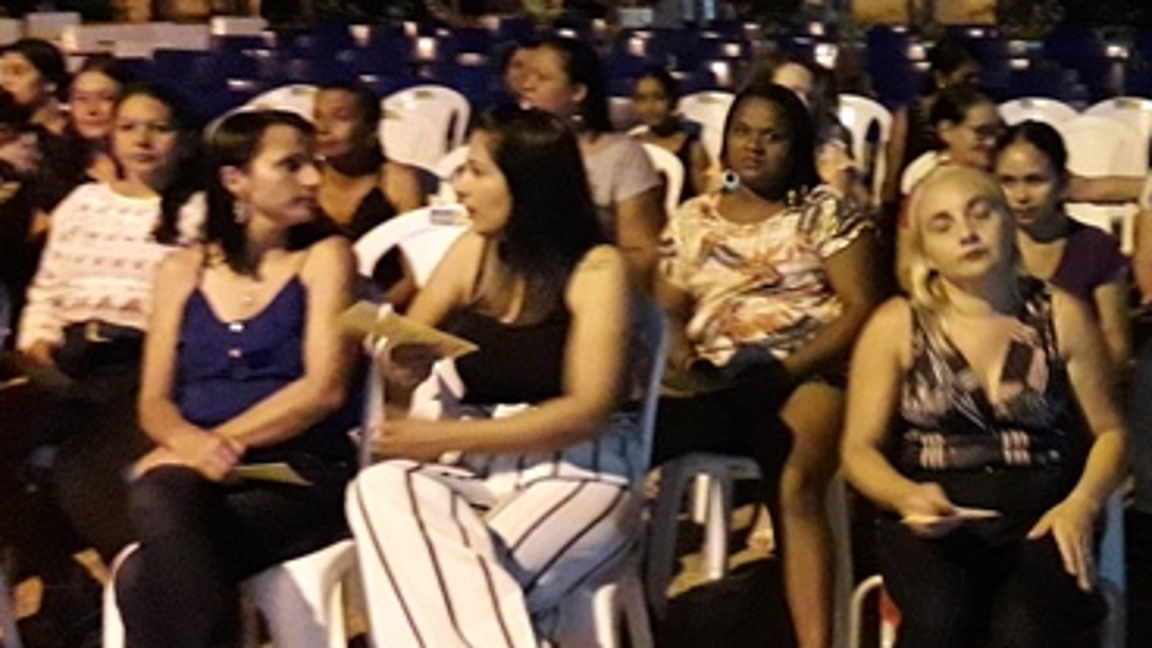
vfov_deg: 22.6
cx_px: 917
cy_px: 310
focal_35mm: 53
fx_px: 1619
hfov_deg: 37.8
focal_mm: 3.7
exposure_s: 1/15
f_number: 1.9
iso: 800
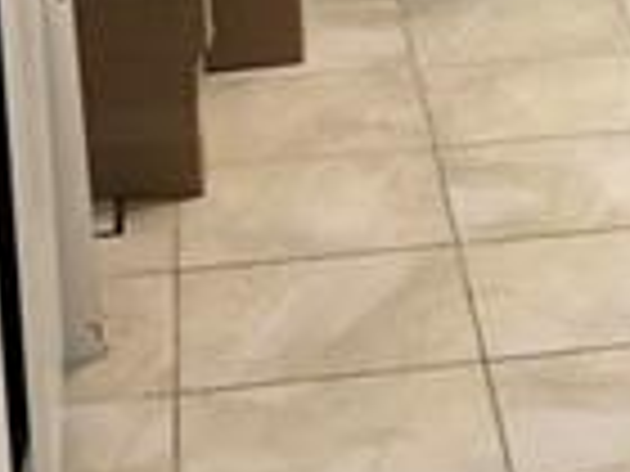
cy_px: -45
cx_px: 828
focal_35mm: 154
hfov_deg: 12.4
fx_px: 2803
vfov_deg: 9.5
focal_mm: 3.99
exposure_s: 1/17
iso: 40
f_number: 1.8
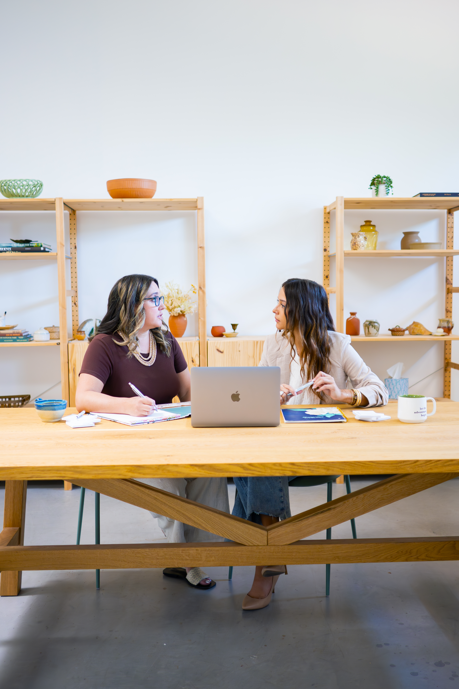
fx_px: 689
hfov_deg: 36.9
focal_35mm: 36
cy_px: 344
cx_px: 230
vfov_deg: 53.1
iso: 280
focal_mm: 24
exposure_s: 1/125
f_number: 1.7
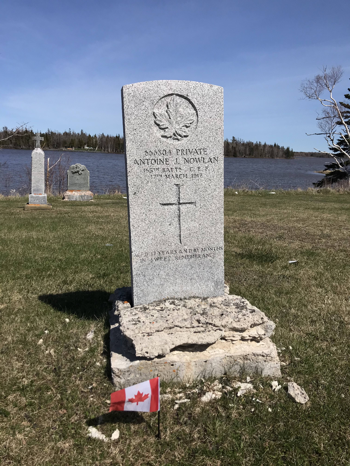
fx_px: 377
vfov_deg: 63.4
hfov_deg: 49.7
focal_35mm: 28
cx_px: 175
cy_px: 233
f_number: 1.8
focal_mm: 3.99
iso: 20
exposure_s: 1/5650
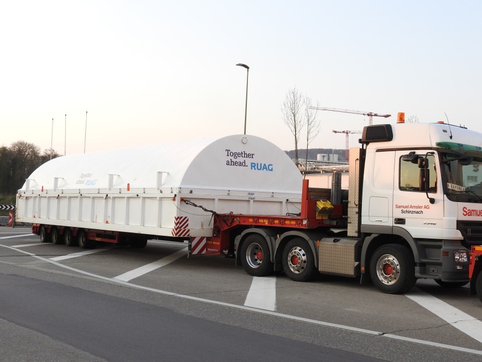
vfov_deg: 30.9
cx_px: 273
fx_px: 655
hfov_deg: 40.3
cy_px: 177
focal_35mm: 47
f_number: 3.8
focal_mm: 7.2
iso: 100
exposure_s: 1/200
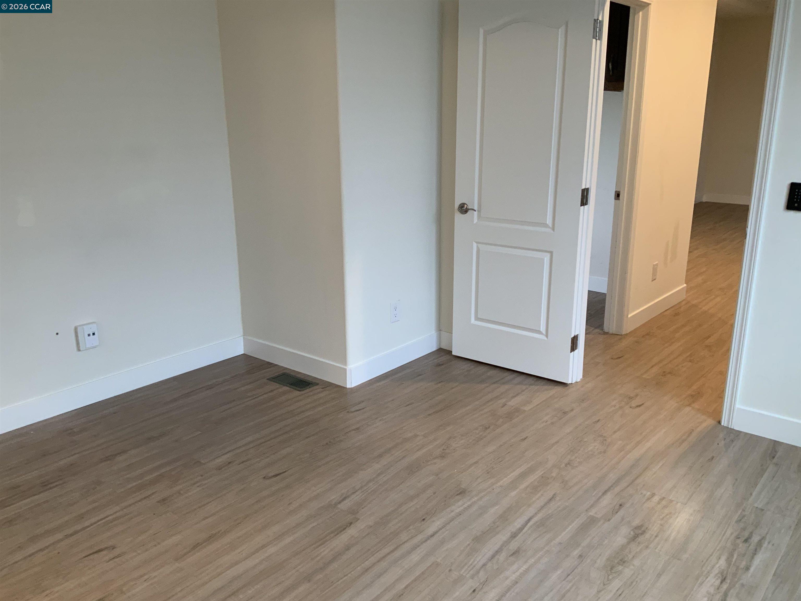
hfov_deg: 61.7
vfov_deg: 48.2
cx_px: 400
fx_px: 671
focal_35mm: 29
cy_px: 300
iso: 100
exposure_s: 1/60
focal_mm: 3
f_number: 1.8
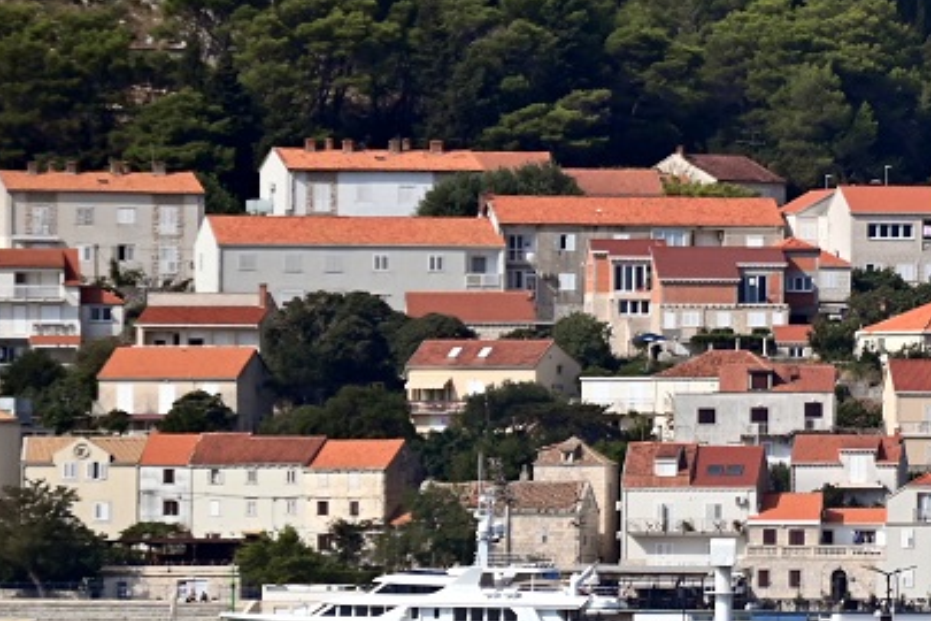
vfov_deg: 1.4
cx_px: 1462
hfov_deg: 2.1
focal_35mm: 964
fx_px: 24928
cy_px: -6
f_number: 5.6
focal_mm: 300
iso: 160
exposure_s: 1/1000
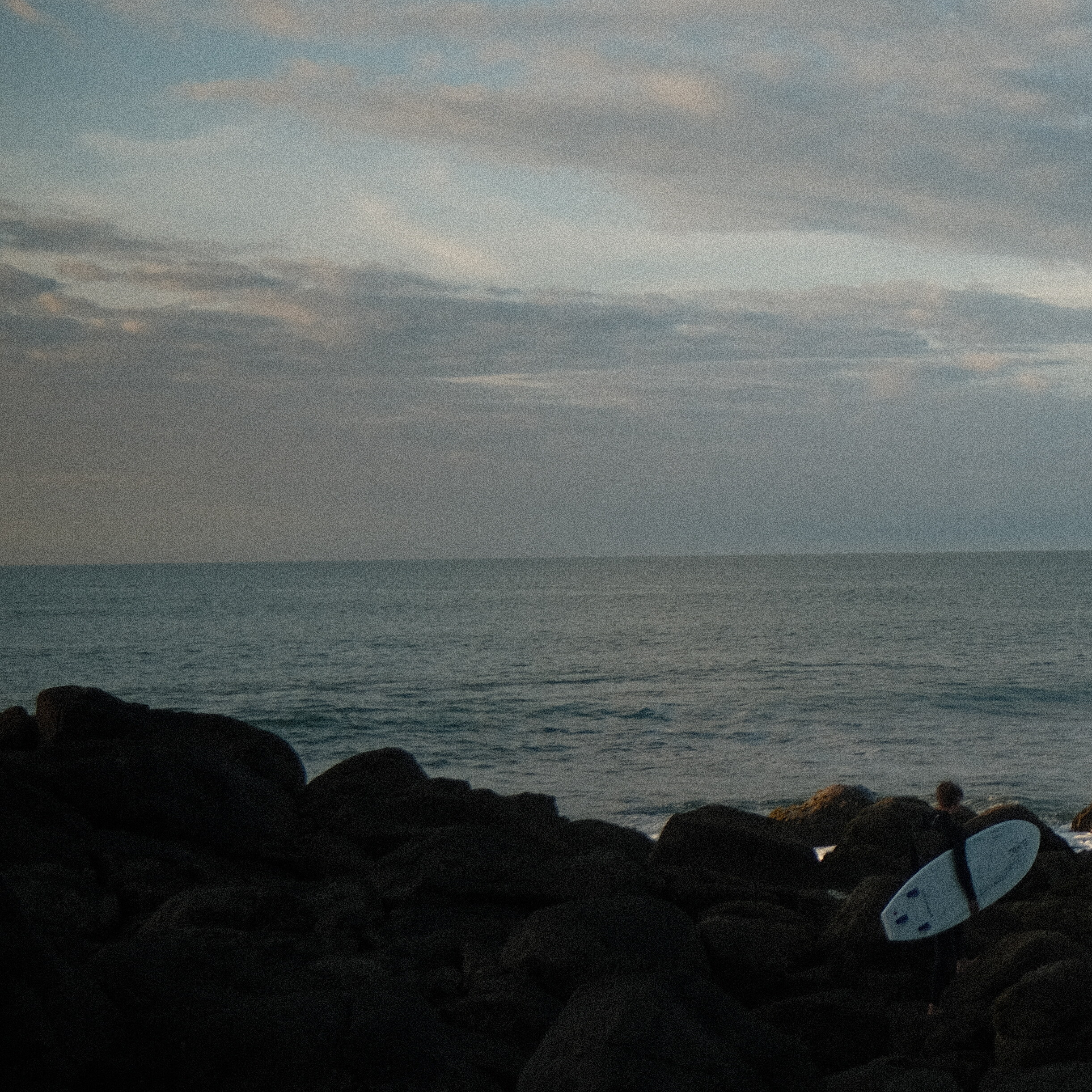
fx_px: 2712
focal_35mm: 76
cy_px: 575
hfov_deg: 20.9
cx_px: 1374
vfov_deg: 22.8
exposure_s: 1/8000
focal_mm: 23
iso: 160
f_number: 1.4
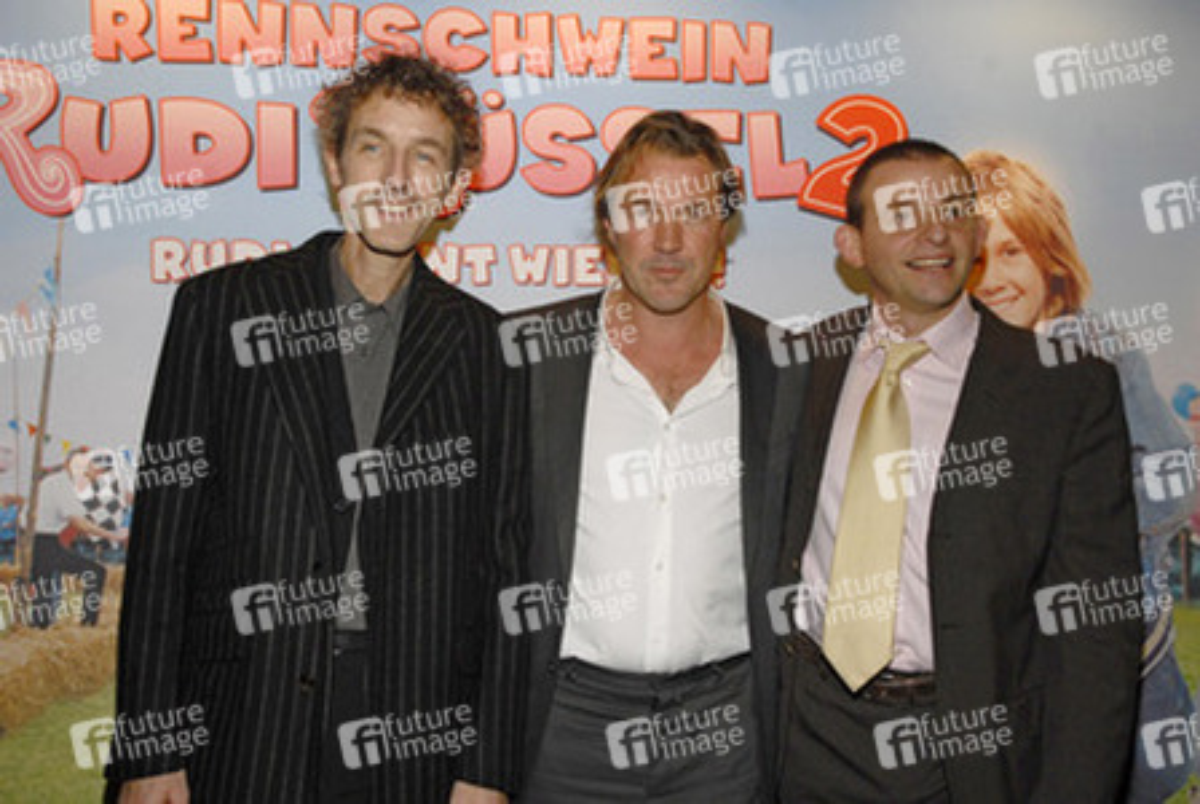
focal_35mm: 36
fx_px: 1202
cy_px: 402
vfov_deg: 37.0
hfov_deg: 53.1
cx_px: 600
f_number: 8
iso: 400
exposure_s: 1/125
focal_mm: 24
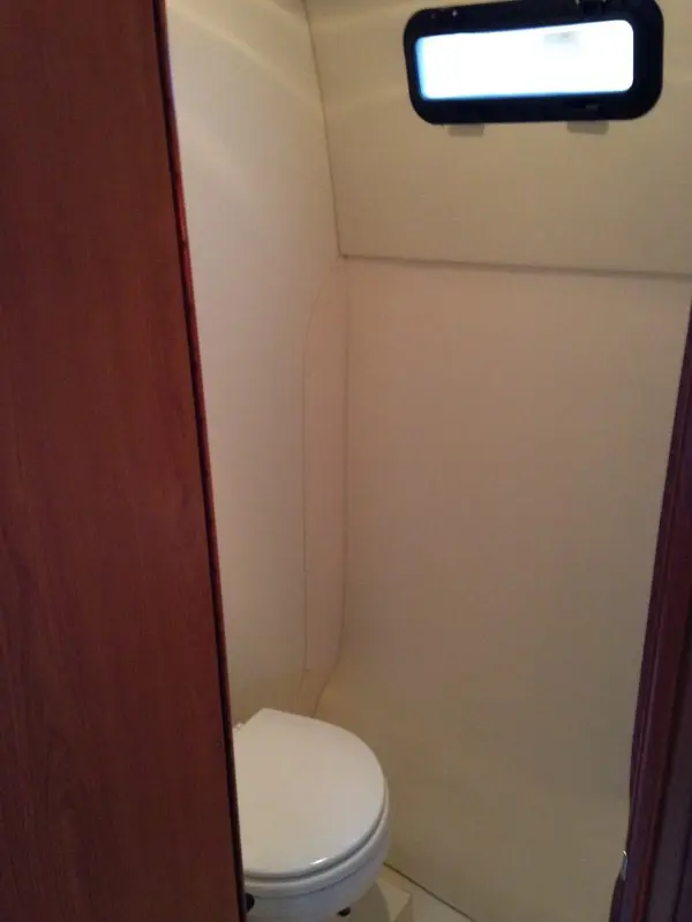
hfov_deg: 42.9
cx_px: 346
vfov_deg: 55.4
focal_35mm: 33
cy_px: 461
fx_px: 880
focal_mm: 4.12
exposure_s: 1/20
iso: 320
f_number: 2.4
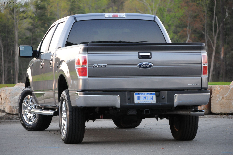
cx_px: 116
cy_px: 78
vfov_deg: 7.6
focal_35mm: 180
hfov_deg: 11.4
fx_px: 1164
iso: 800
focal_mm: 120
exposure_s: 1/40
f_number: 4.8
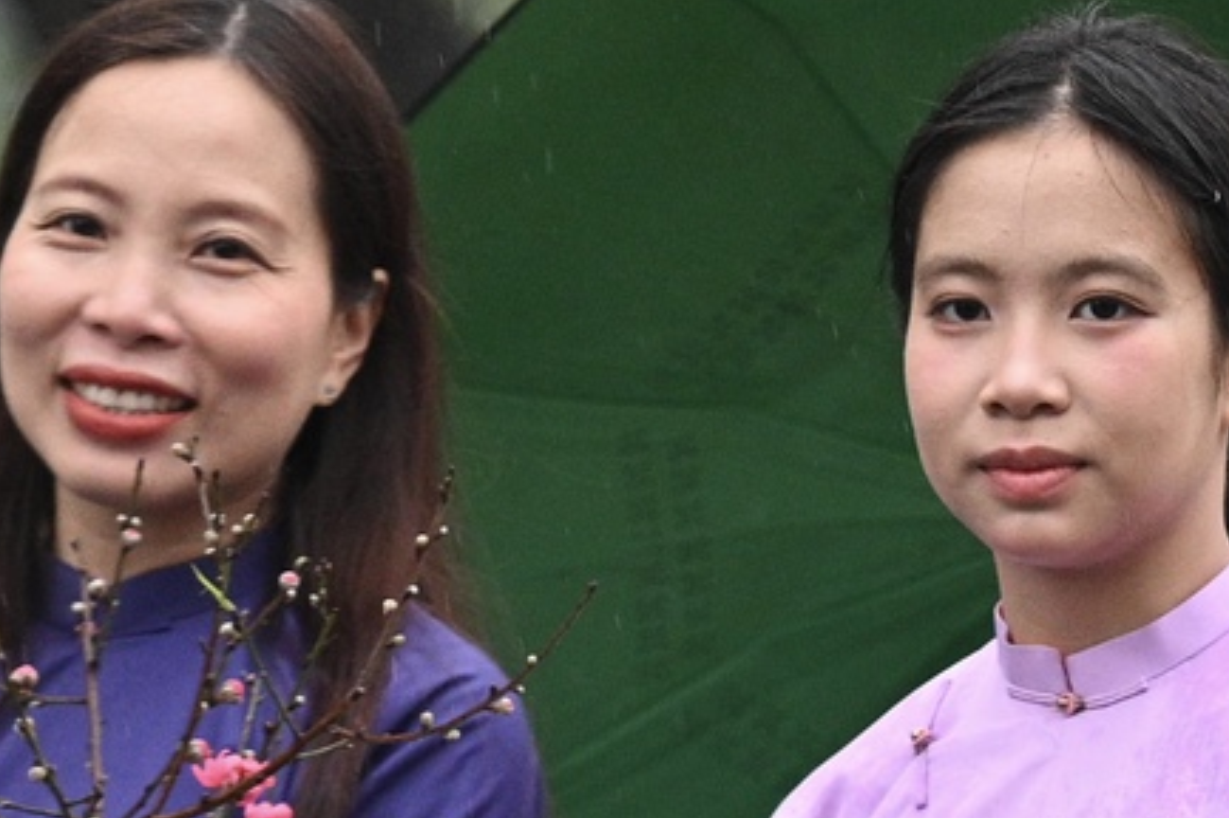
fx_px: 22036
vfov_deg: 2.1
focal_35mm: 646
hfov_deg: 3.2
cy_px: 1047
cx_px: 1975
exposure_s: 1/400
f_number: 3.2
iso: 2500
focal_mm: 140
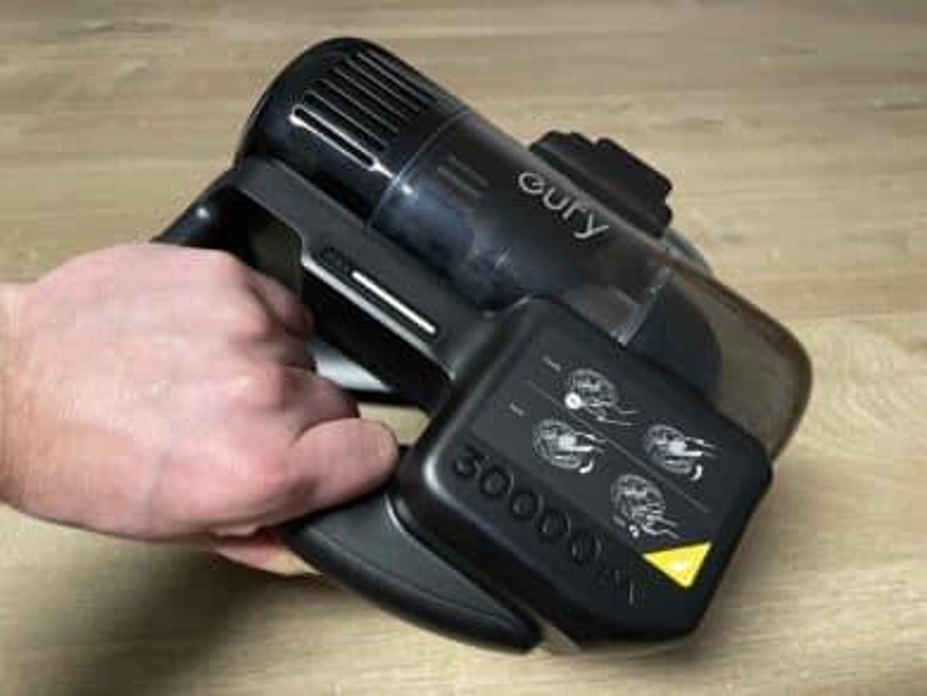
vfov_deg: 53.1
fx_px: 697
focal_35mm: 26
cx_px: 464
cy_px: 348
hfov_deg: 67.3
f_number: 1.6
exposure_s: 1/33
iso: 500
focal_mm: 4.2
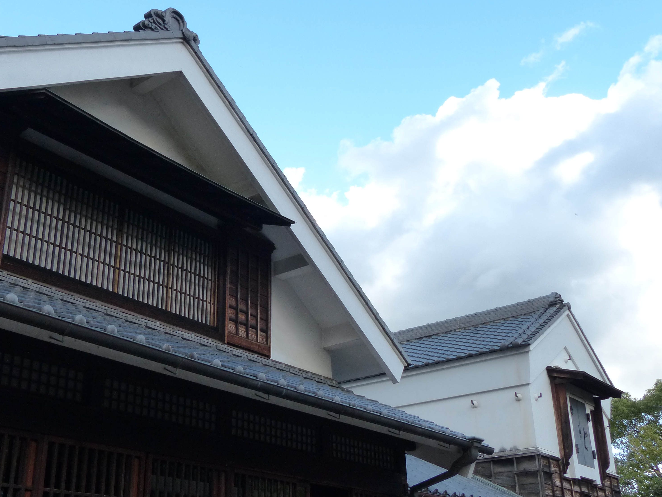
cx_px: 296
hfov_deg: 44.7
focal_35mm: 42
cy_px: 253
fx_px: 803
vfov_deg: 34.3
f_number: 4
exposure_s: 1/200
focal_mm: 5.6
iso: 160
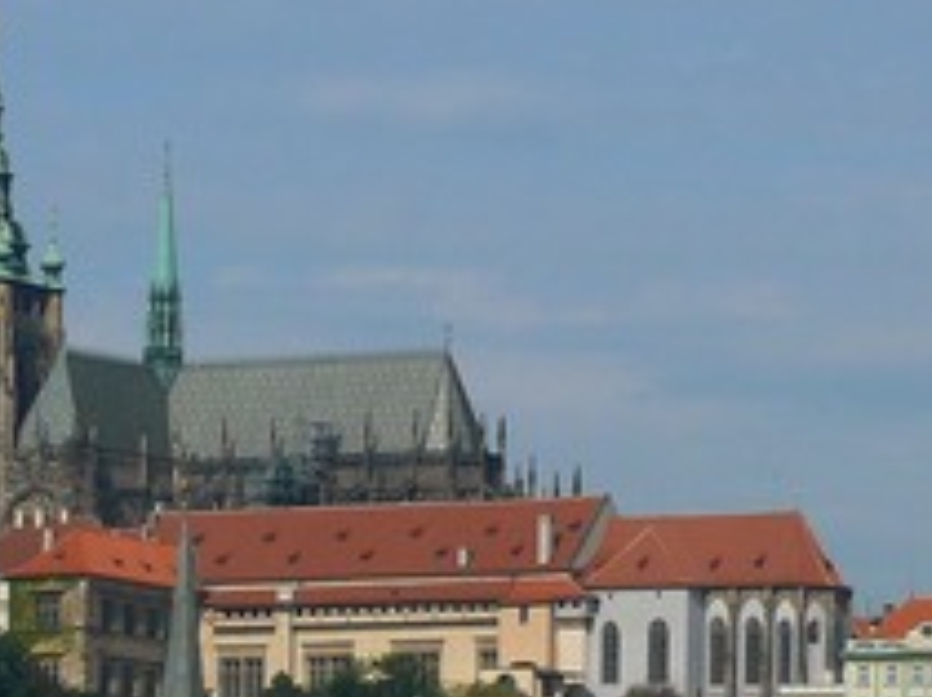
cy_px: 733
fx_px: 8364
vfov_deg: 4.8
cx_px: 590
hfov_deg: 6.4
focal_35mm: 311
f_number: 5.6
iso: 100
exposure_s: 1/320
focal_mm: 18.4
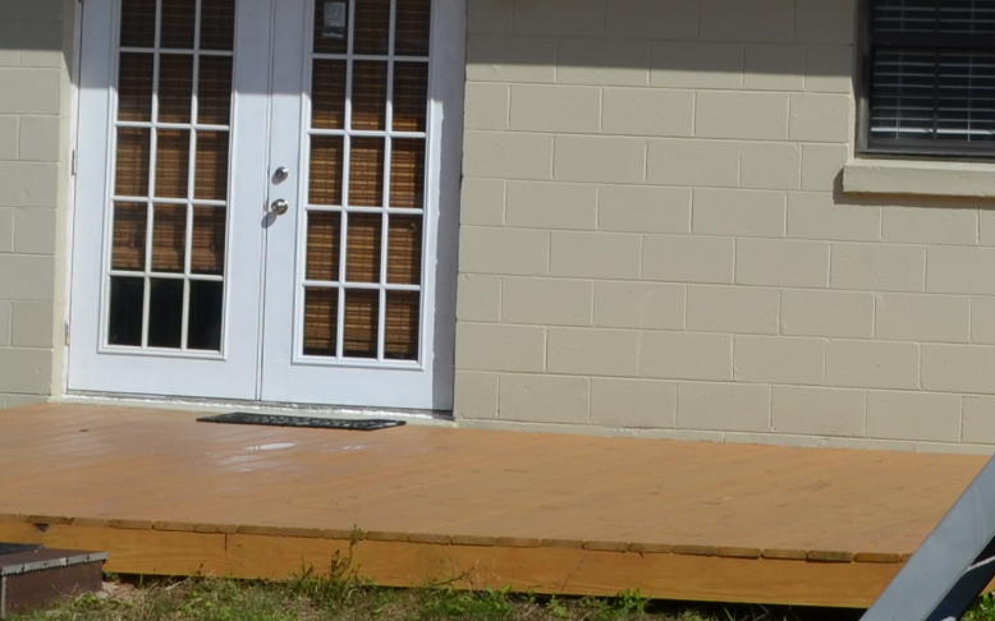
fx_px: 4148
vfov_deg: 8.6
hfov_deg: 13.5
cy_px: 192
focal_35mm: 153
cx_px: 998
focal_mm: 26
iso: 100
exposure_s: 1/400
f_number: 9
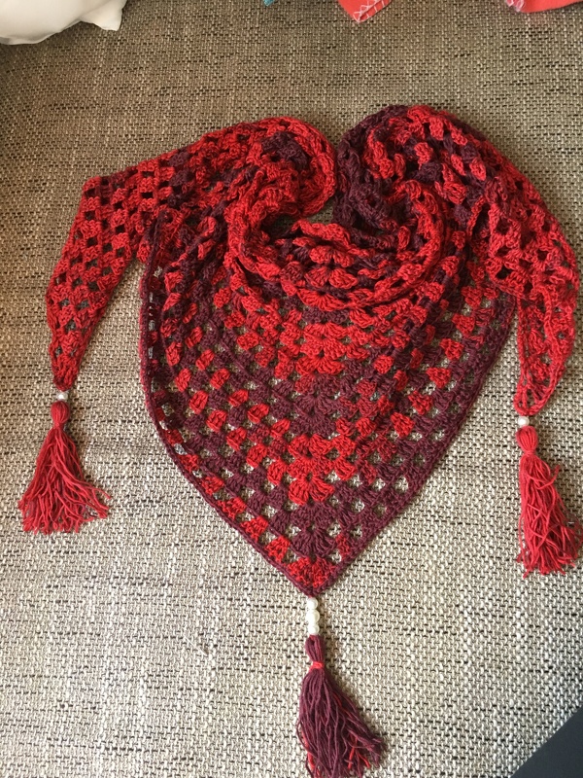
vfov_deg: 61.7
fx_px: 651
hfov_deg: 48.2
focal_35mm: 29
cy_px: 389
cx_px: 292
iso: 160
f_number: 2.2
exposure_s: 1/33
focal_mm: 4.15
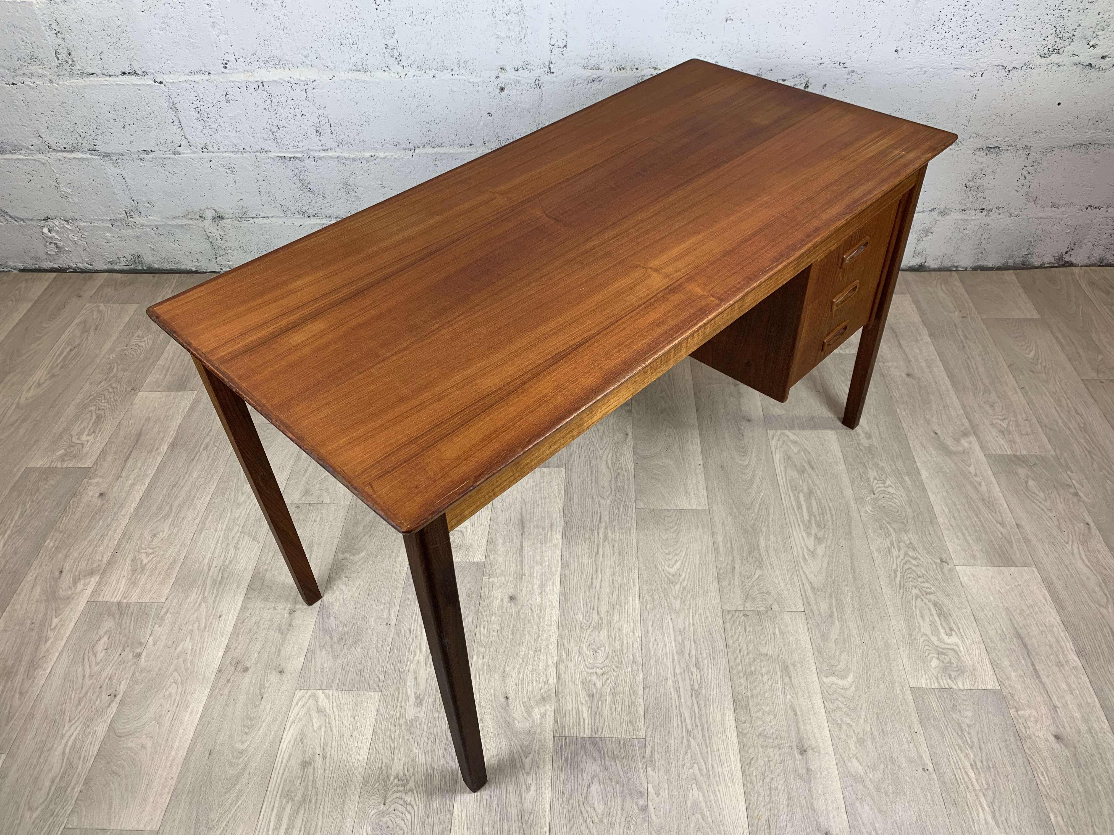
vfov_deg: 53.1
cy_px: 418
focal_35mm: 26
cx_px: 557
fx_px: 837
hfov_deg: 67.3
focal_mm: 4.25
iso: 40
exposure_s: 1/100
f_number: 1.8
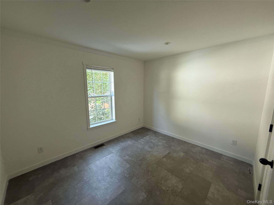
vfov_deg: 85.7
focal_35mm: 14
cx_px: 137
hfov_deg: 102.1
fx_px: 111
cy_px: 102
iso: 320
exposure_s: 1/99
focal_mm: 2.22
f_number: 2.2
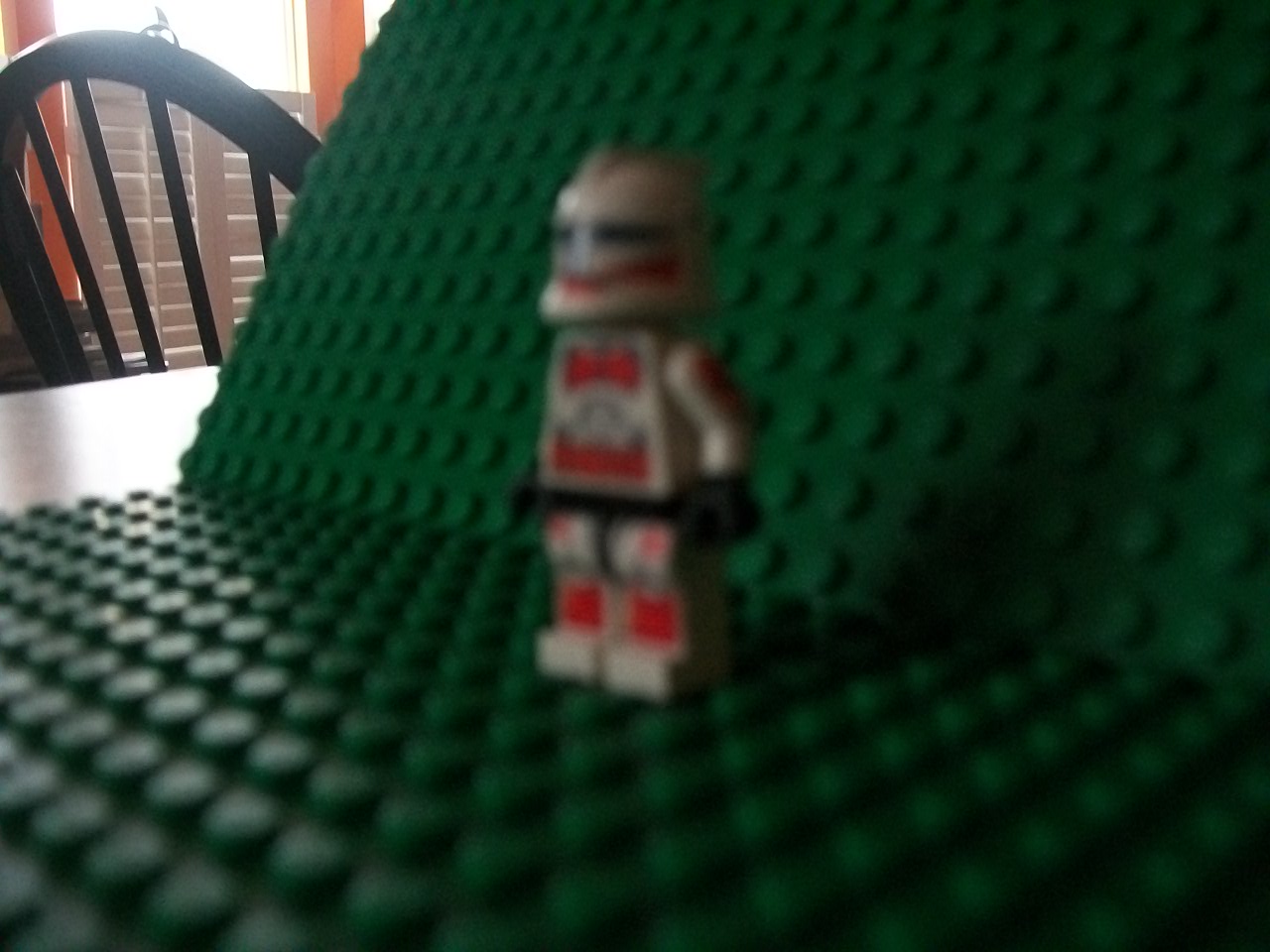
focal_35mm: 36
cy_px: 476
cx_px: 635
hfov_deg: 51.4
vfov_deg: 39.7
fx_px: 1321
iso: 240
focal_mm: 6
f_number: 2.7
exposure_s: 1/8
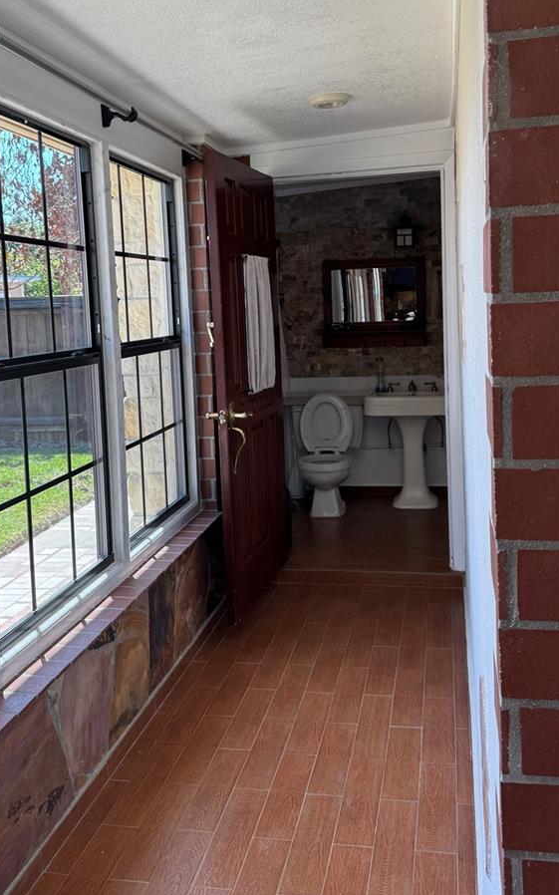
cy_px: 372
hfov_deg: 37.3
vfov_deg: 56.4
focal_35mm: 34
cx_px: 294
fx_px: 829
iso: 64
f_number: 1.78
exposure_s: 1/237
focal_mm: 6.76
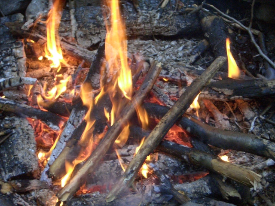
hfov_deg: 26.3
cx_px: 138
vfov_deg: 19.9
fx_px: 588
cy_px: 103
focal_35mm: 74
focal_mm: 12.2
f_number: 3.9
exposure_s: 1/30
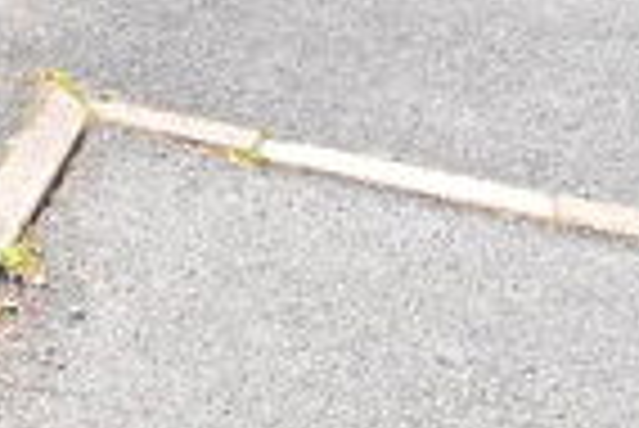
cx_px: -382
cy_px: -502
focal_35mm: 79
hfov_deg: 20.8
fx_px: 1404
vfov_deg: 13.8
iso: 100
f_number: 6.3
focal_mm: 16
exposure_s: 1/320
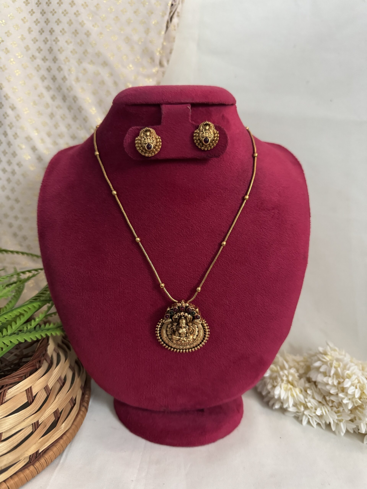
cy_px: 244
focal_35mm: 24
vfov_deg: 71.6
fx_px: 339
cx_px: 184
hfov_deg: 56.8
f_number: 1.78
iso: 1000
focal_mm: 6.76
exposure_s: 1/33
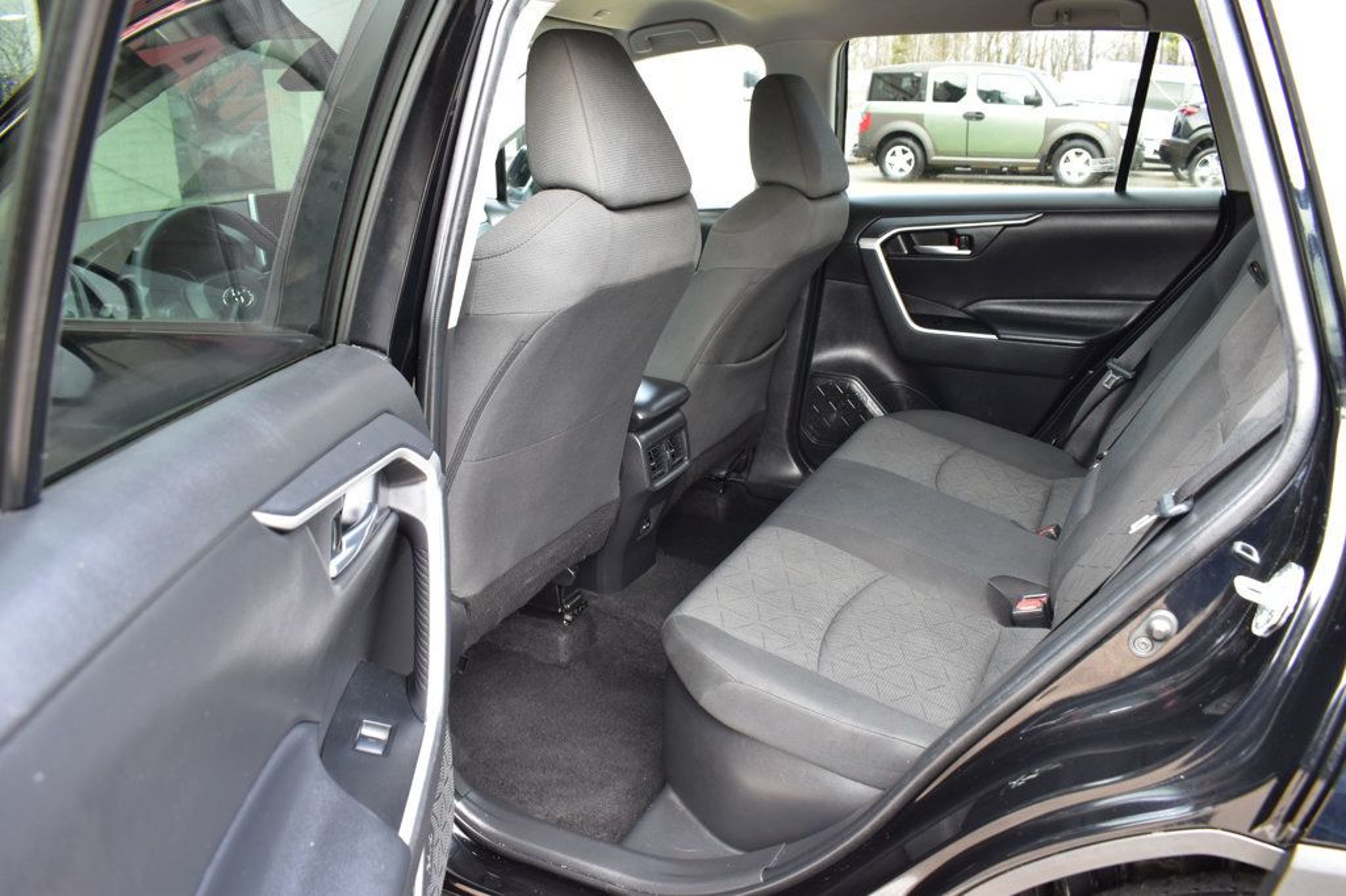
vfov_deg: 47.9
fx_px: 1009
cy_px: 448
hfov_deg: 67.4
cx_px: 673
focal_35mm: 27
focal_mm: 18
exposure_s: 1/25
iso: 400
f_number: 7.1
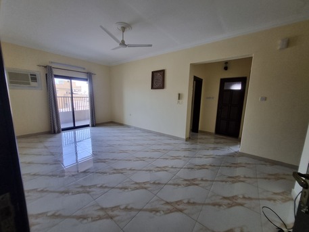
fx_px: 116
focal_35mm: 13
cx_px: 154
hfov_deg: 106.2
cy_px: 116
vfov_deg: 89.9
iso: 125
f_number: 2.2
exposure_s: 1/50
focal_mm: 1.74
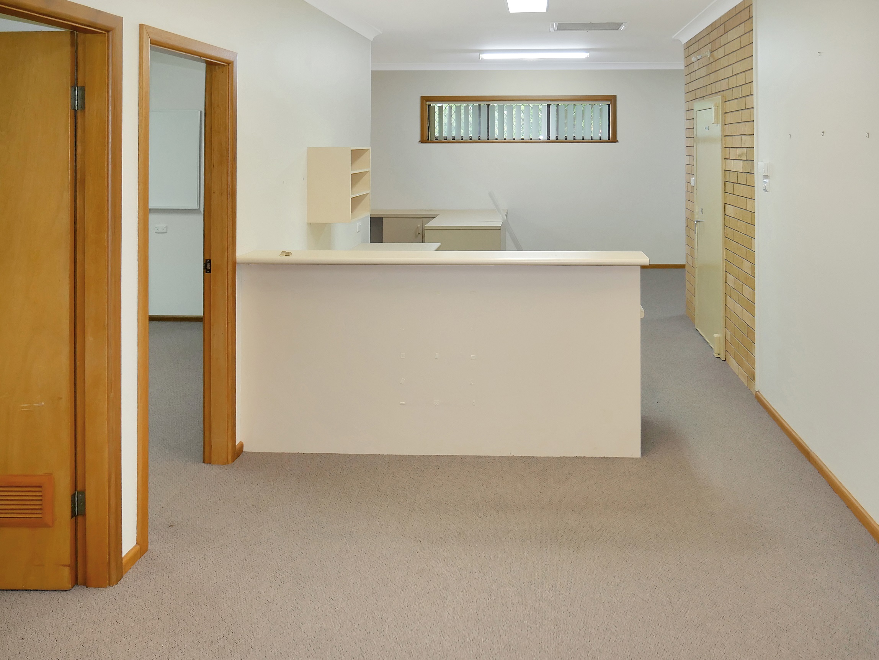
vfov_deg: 49.8
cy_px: 330
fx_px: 711
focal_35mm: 28
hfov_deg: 63.4
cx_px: 440
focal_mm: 14
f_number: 3.5
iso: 400
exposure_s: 1/60
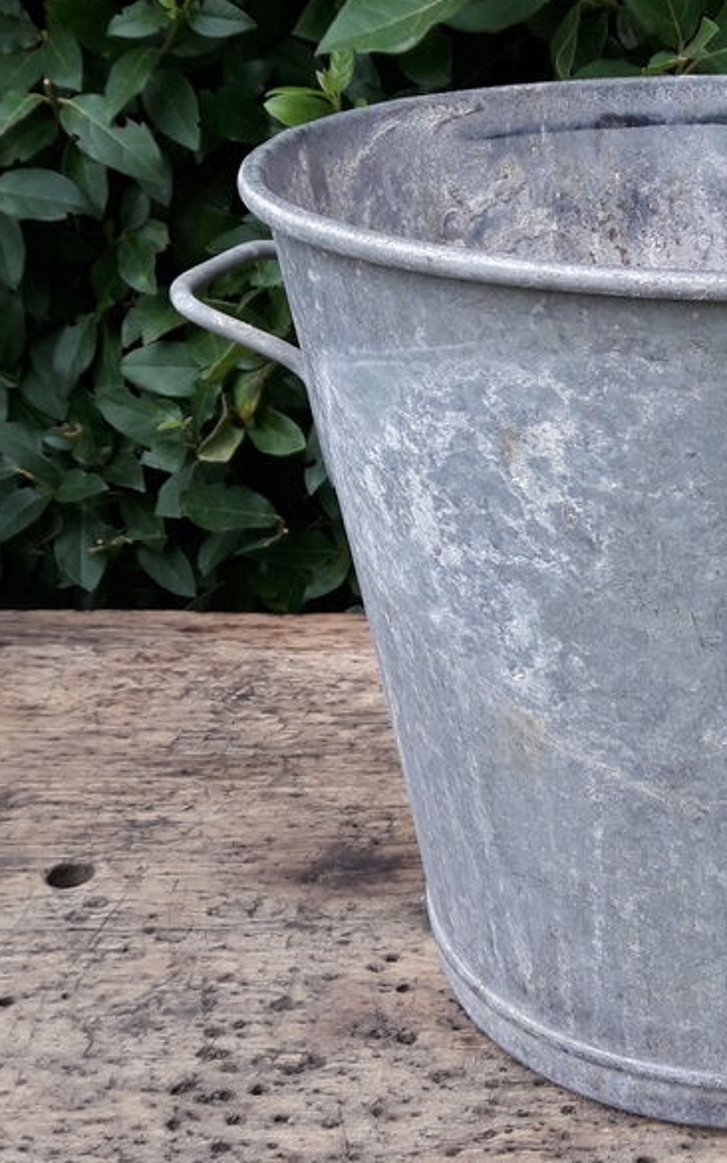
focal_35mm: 54
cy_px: 557
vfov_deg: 37.5
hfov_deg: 22.8
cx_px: 767
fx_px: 1713
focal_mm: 3.7
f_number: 1.9
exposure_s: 1/285
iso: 40
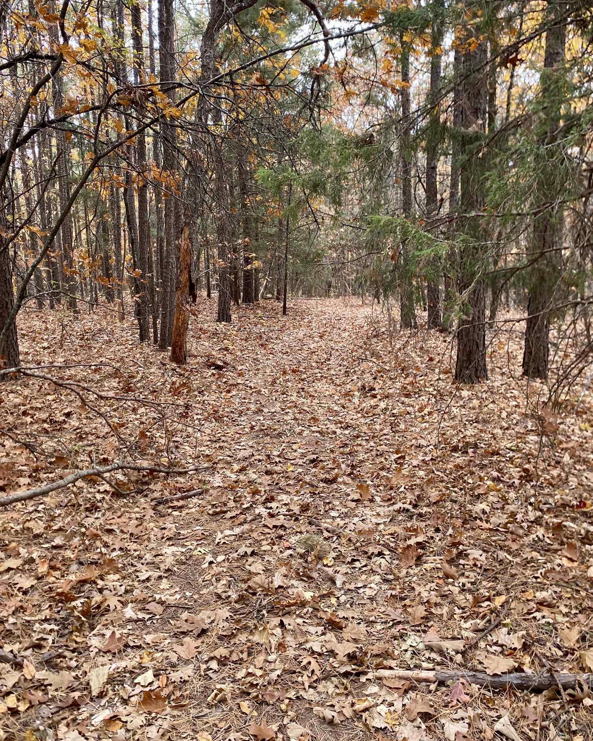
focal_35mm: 31
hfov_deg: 47.1
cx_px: 289
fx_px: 680
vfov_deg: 57.2
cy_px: 354
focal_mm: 4.25
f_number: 1.8
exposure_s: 1/121
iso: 64
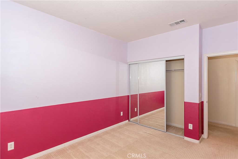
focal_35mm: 18
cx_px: 119
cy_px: 80
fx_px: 119
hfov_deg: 90.0
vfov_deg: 67.4
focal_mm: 12
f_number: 3.5
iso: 200
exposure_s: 1/100
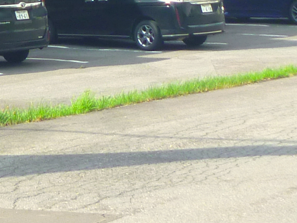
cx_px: -220
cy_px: -205
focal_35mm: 176
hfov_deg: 10.6
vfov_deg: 8.1
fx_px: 1511
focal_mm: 6.3
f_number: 4.5
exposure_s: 1/250
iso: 80
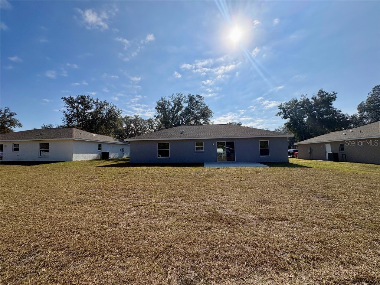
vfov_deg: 85.7
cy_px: 142
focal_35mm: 14
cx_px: 190
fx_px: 154
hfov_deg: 102.1
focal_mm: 2.22
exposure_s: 1/4367
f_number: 2.2
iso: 40
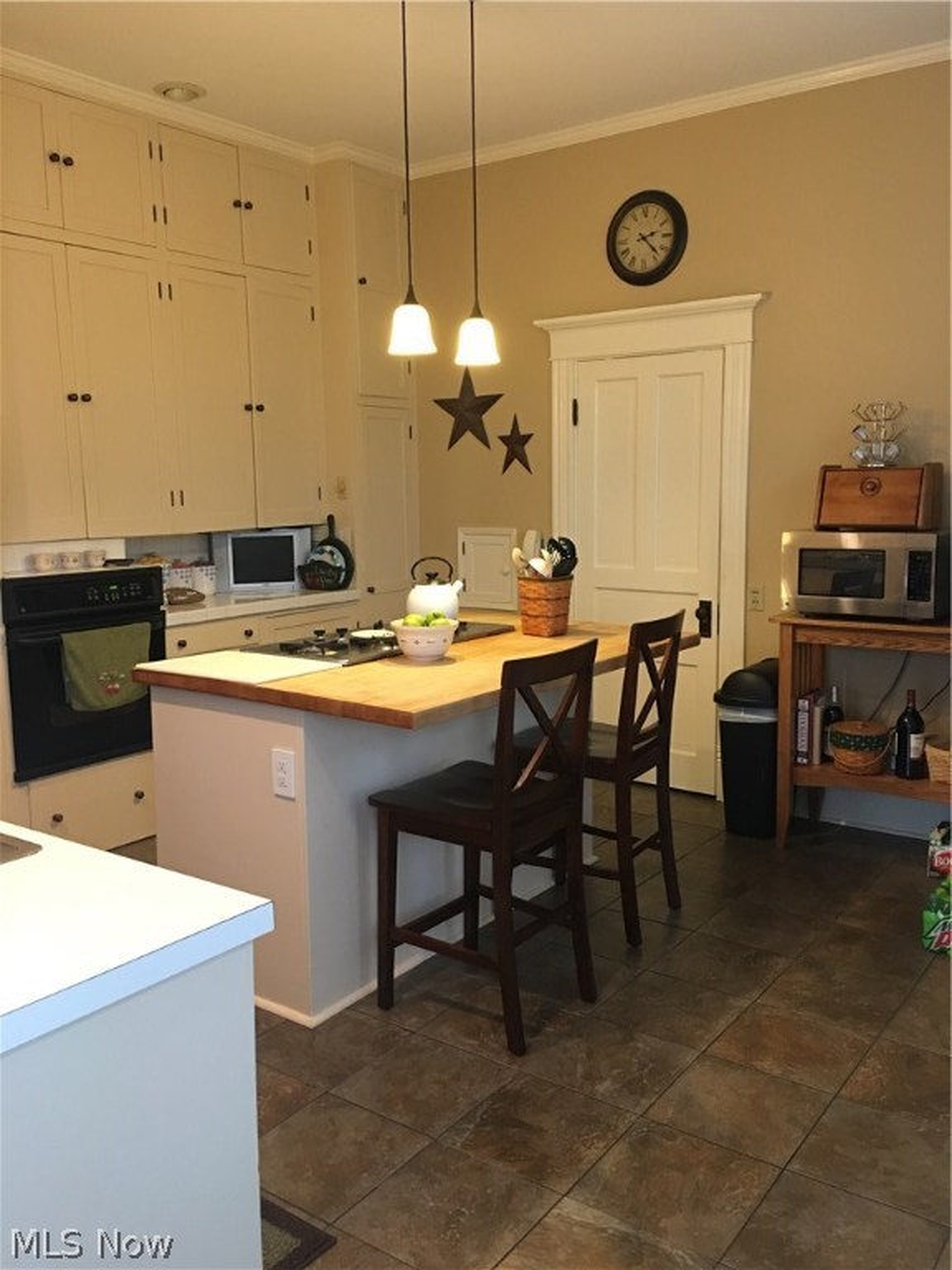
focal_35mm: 29
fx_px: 1063
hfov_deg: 48.2
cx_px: 476
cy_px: 635
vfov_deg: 61.7
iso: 100
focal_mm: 4.15
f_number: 2.2
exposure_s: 1/15
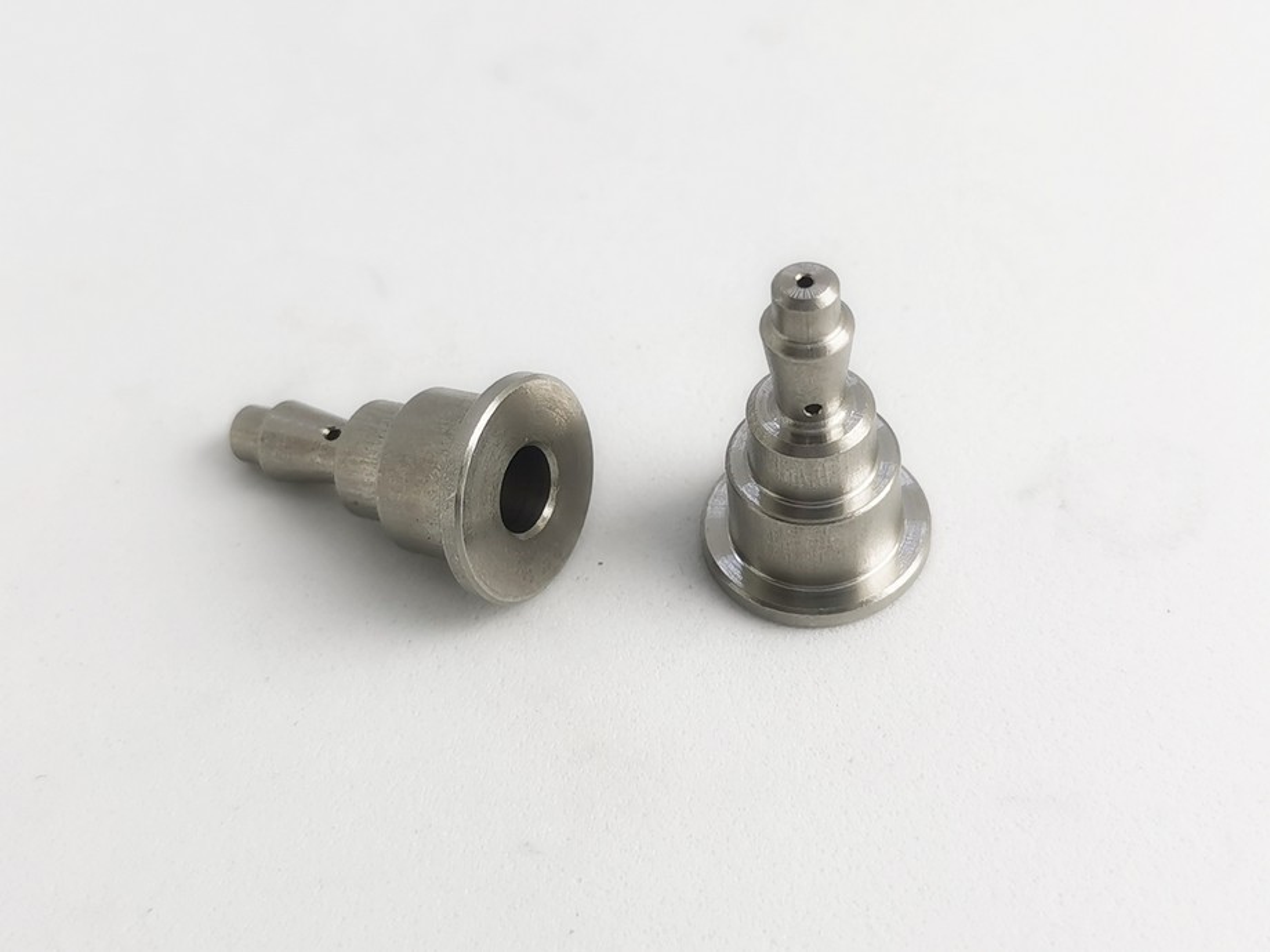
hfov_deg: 44.8
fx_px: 1541
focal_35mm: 42
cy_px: 476
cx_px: 635
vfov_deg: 34.3
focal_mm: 5.58
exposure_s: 1/977
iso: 50
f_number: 1.8
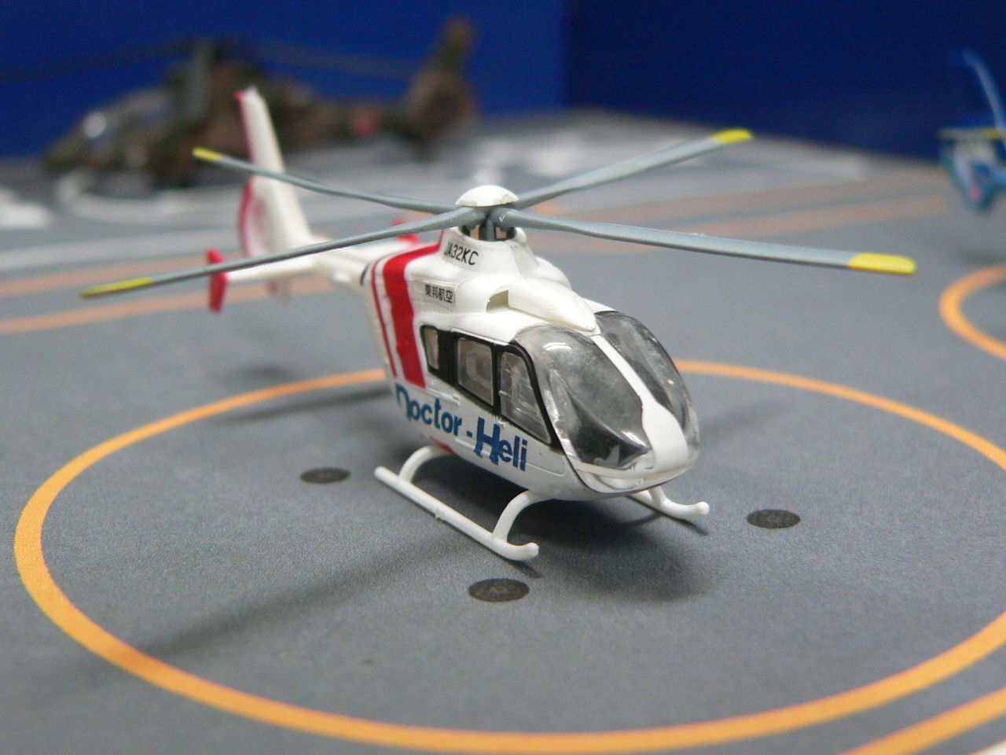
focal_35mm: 52
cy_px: 378
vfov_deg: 28.0
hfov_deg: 36.8
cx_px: 503
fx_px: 1511
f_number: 2.8
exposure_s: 1/10
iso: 200
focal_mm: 8.7
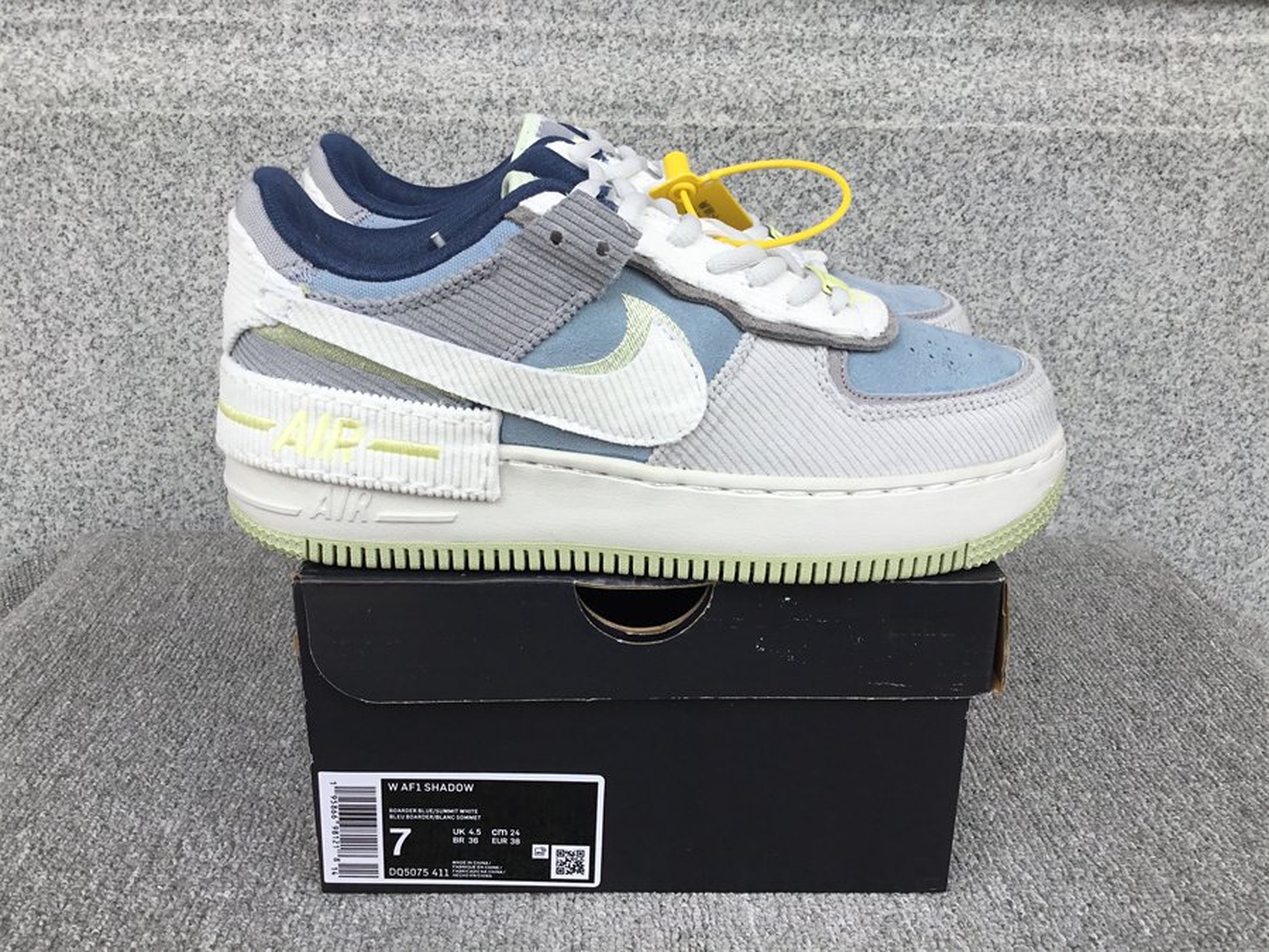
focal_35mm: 31
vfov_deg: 45.4
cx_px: 634
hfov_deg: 58.4
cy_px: 476
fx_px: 1136
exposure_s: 1/310
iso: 25
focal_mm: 3.3
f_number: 2.4
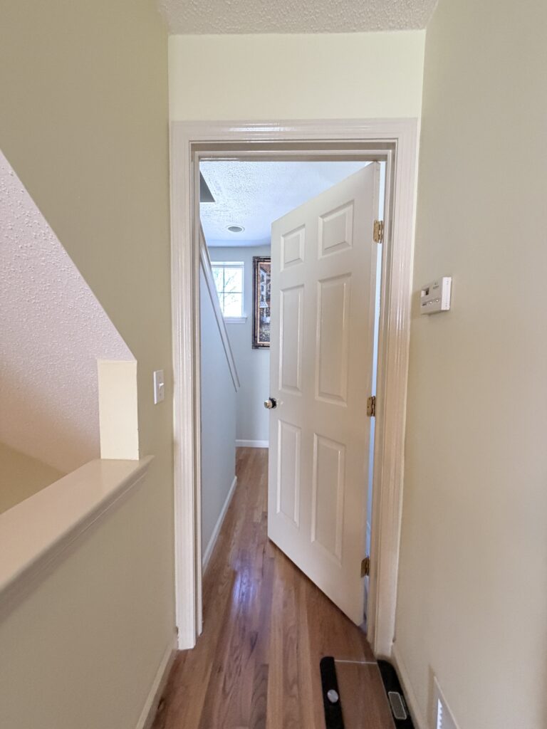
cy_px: 364
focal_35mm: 14
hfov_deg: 85.7
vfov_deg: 102.1
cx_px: 274
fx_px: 295
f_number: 2.2
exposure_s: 1/60
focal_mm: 2.22
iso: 500
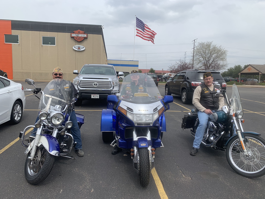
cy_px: 100
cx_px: 132
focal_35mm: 26
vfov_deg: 53.1
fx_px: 199
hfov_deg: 67.3
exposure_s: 1/2364
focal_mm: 4.25
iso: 25
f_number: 1.8
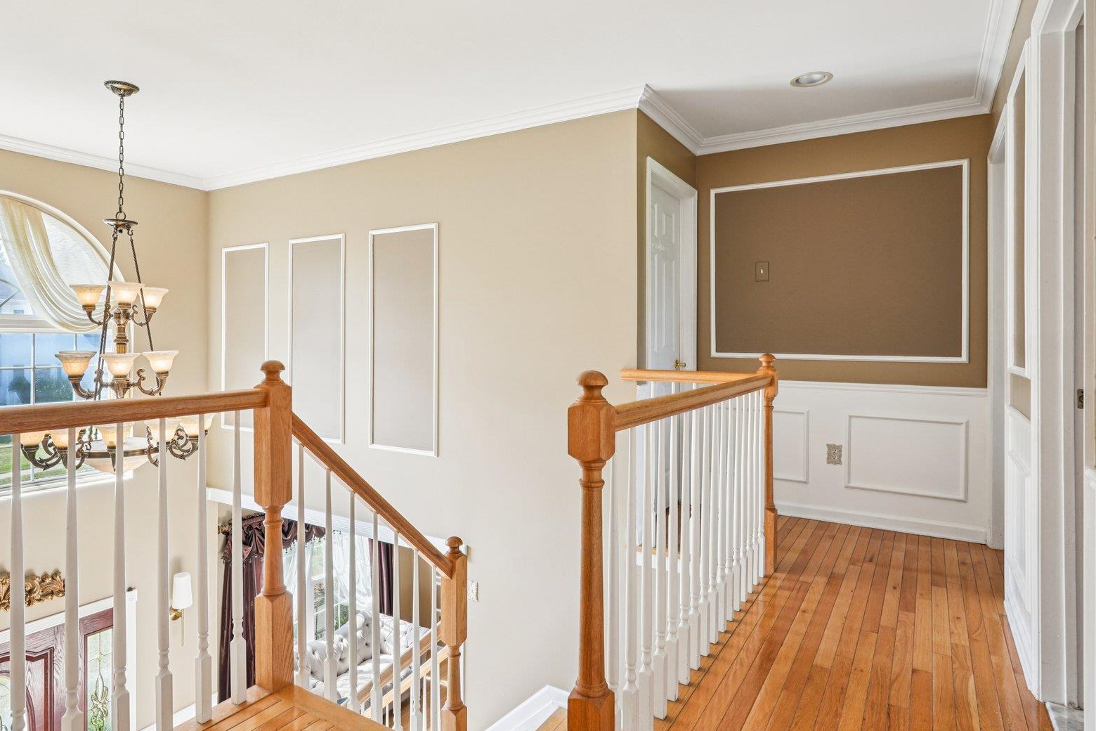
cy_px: 334
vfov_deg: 59.4
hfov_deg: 81.1
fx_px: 639
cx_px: 505
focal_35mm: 21
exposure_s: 1/30
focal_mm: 16
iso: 250
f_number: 9
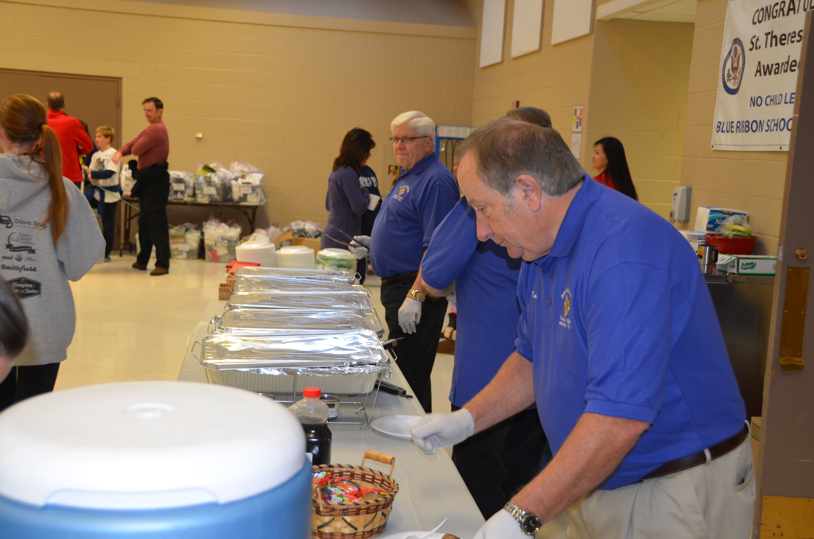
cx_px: 407
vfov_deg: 28.8
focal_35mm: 46
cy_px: 270
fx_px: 1049
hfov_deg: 42.4
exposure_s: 1/60
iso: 720
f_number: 4
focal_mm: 31
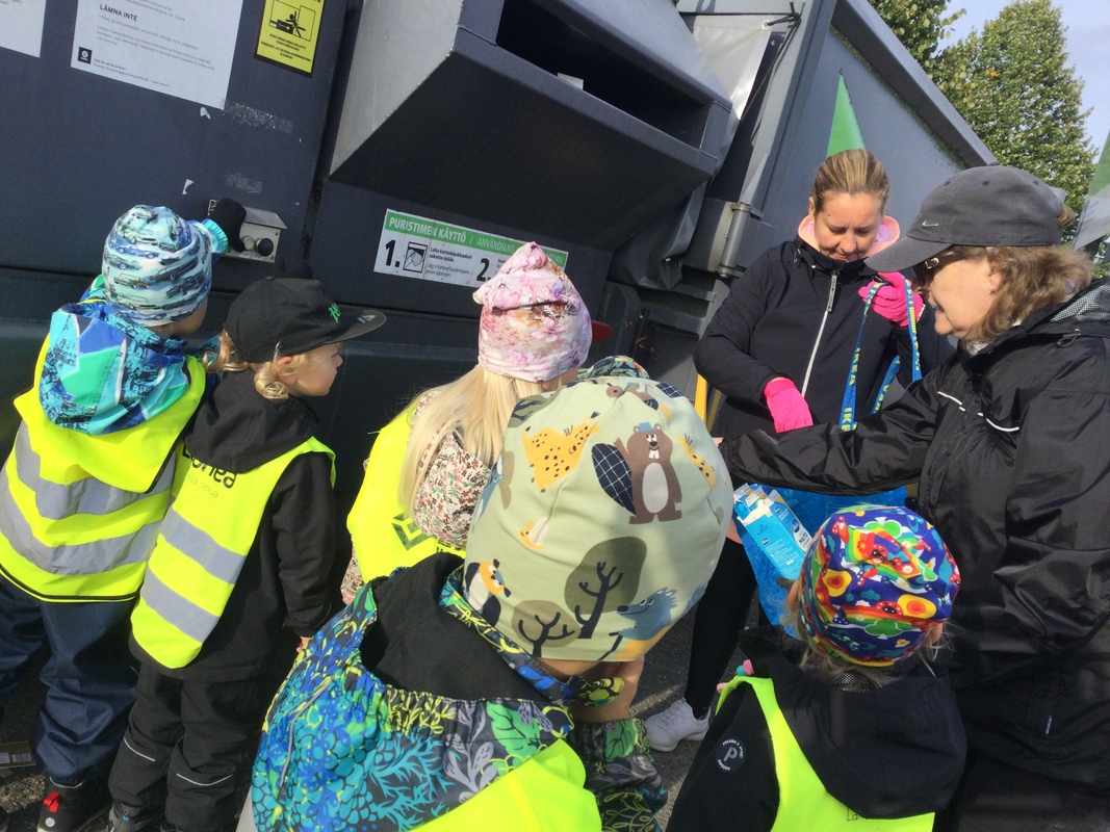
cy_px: 416
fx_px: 994
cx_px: 555
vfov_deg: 45.4
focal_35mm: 31
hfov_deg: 58.4
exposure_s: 1/622
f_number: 2.4
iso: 25
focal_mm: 3.3
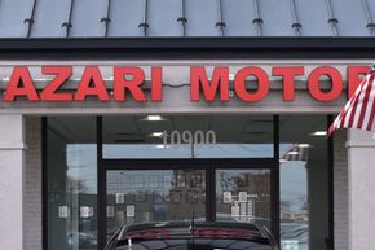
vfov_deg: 15.7
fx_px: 895
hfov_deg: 23.6
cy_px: 219
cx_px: 231
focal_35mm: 86
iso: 400
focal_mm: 26
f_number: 10
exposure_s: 1/250
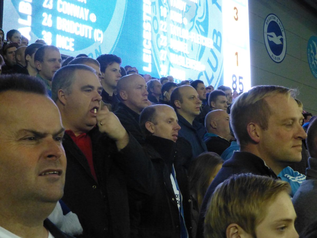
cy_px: 119
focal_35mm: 66
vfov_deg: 22.3
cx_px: 158
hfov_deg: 29.4
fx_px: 604
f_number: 4.9
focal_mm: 11.7
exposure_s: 1/50
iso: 1600
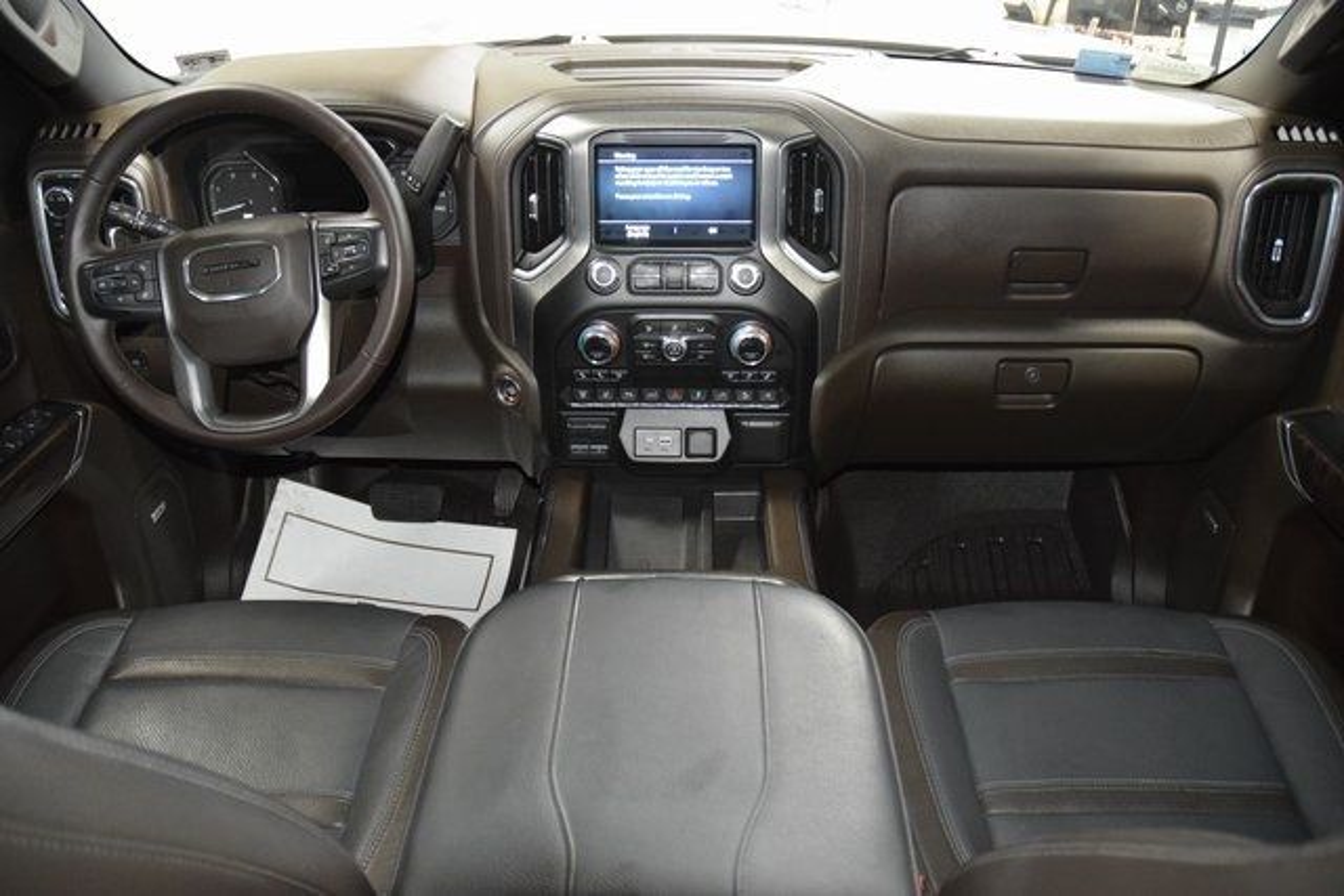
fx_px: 1008
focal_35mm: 27
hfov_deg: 67.4
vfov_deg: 48.0
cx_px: 672
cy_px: 448
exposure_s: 1/40
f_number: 3.5
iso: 3200
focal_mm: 18
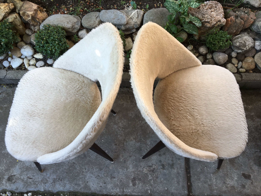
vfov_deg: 48.2
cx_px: 130
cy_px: 98
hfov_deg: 61.7
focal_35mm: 29
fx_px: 219
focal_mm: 4.15
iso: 25
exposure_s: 1/60
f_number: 2.2
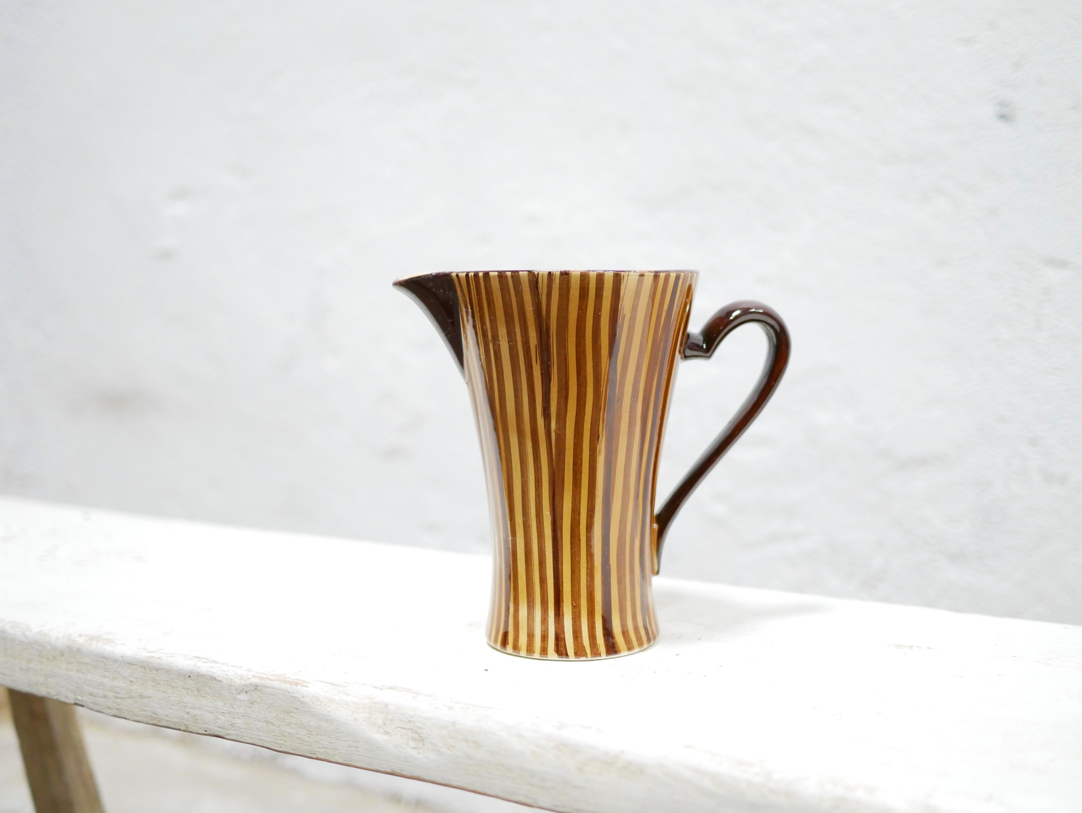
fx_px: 1251
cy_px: 406
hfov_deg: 46.8
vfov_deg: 36.0
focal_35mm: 40
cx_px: 541
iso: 1600
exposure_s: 1/60
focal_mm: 20
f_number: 1.7
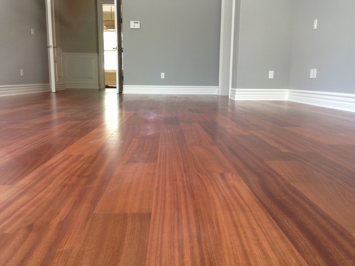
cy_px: 133
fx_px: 338
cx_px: 178
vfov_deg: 42.9
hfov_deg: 55.4
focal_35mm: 33
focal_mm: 4.13
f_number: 2.4
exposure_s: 1/20
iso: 100
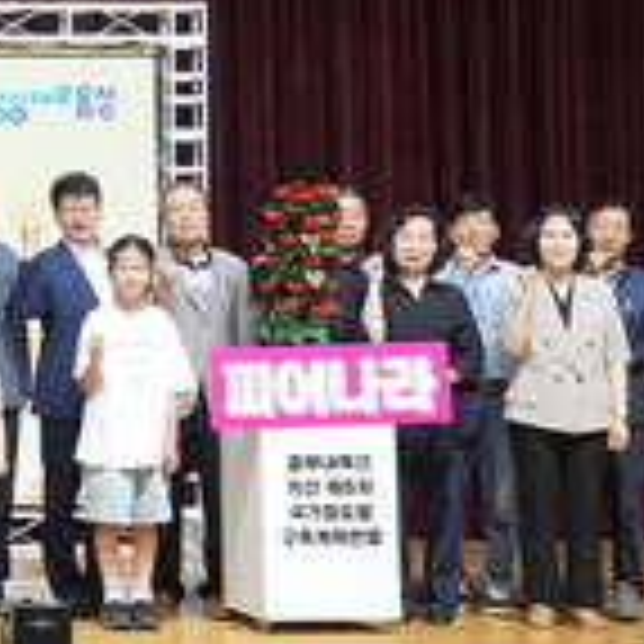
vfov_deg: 15.6
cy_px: 169
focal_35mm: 111
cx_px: -491
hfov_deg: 14.0
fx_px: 2336
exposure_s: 1/320
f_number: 5.6
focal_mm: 31
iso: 3200
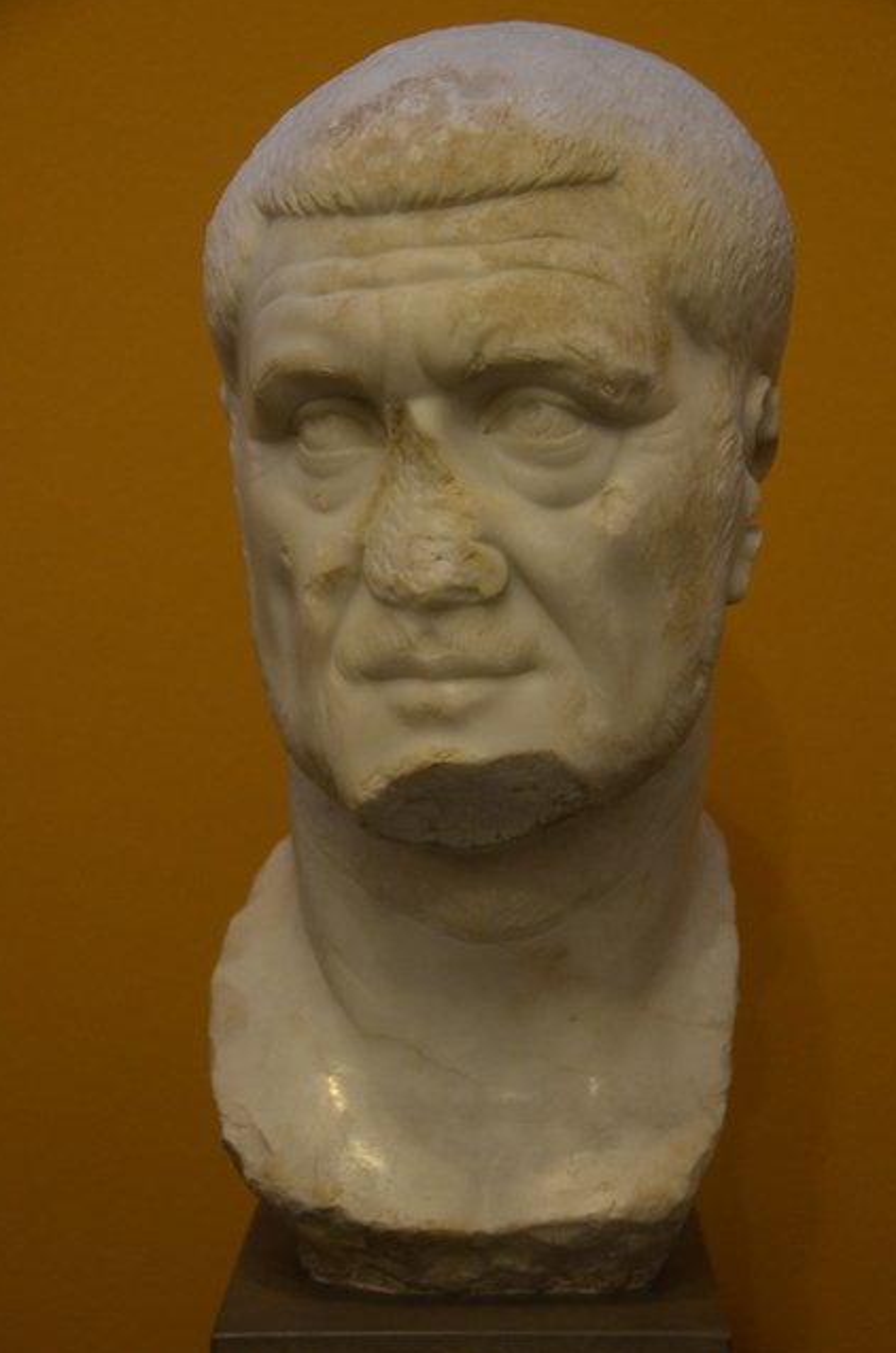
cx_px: 456
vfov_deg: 27.0
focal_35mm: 75
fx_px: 2812
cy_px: 658
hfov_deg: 18.1
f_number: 4.5
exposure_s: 1/10
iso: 1250
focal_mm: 48
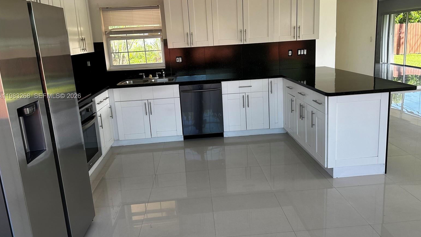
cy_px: 96
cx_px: 214
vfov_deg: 42.7
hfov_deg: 69.8
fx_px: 301
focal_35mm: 27
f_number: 1.78
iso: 125
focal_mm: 6.86
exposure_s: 1/121
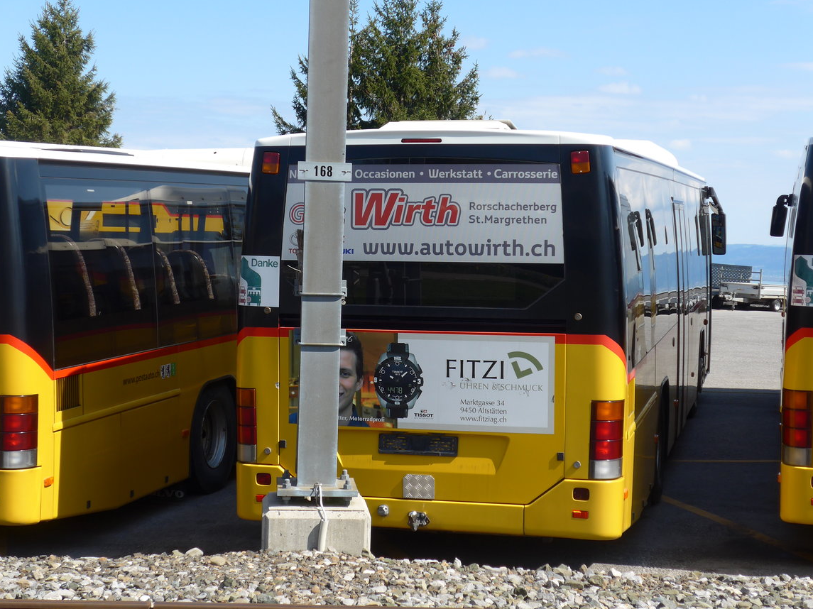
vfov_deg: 22.6
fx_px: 1526
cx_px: 418
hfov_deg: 29.8
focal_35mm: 65
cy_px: 303
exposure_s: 1/800
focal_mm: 12.7
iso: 80
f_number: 3.7
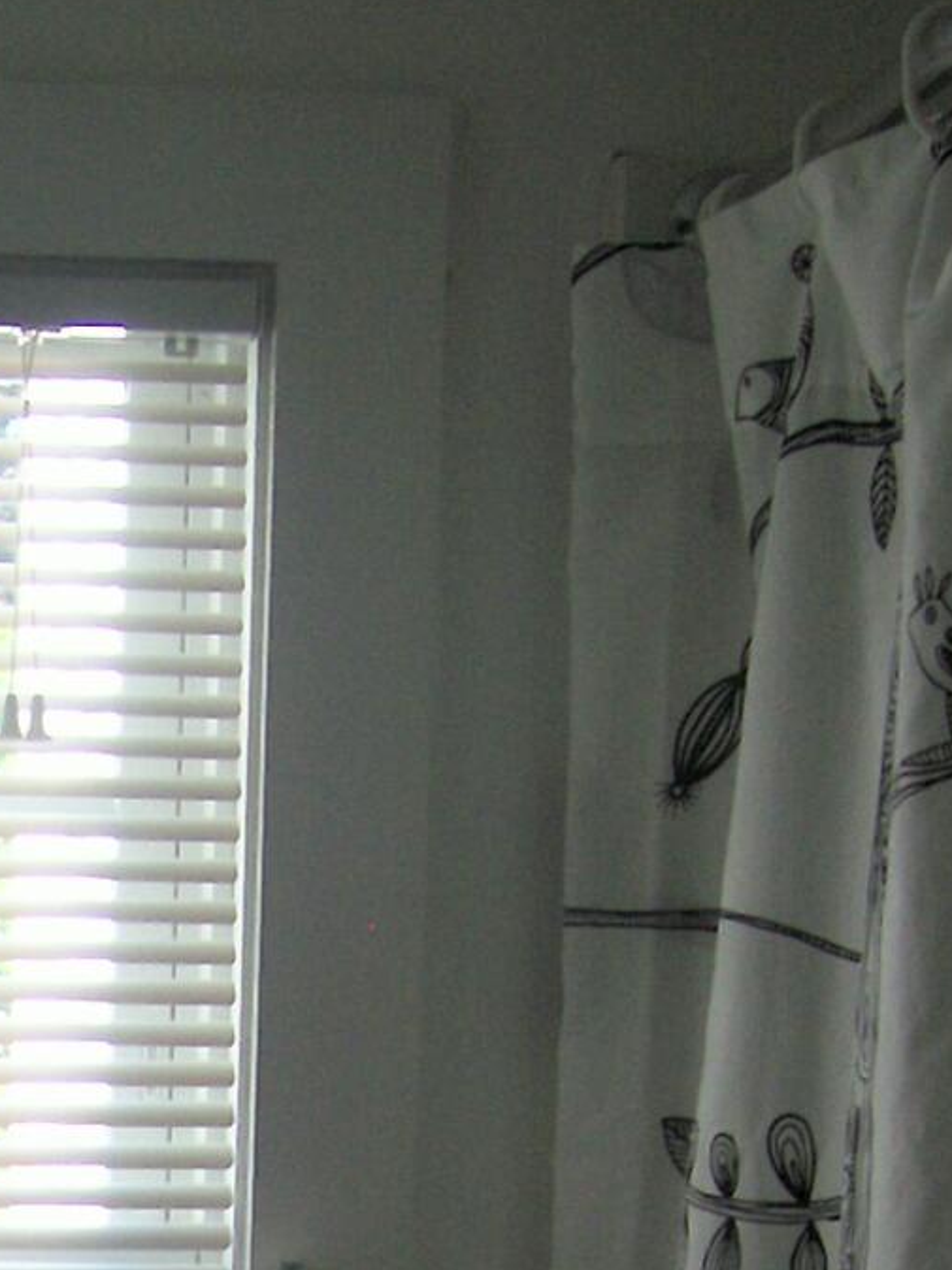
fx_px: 3702
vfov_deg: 17.9
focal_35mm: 101
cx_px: -239
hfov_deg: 14.1
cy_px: 1742
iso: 80
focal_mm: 5.6
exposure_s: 1/108
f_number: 2.7
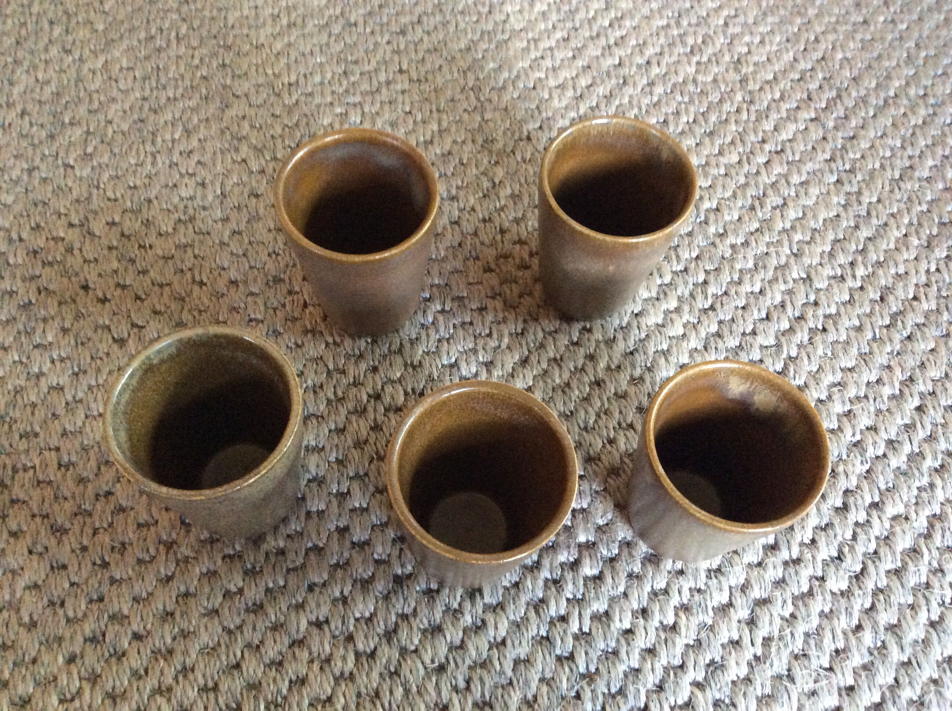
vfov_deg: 44.1
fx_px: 879
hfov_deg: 56.9
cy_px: 356
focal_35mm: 32
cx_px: 476
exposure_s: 1/17
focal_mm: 3.3
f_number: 2.4
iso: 400
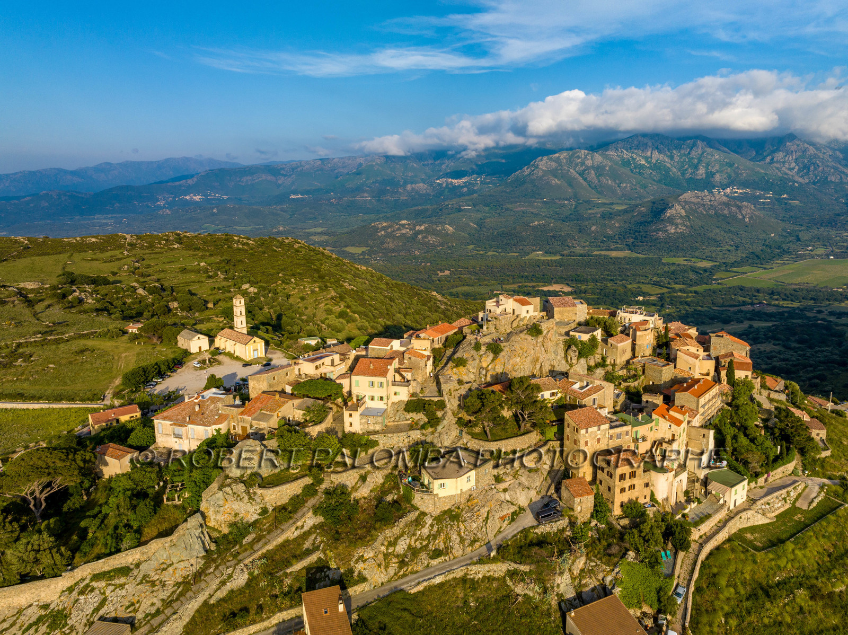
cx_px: 424
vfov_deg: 56.8
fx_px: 588
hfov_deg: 71.6
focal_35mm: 24
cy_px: 318
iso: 100
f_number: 9
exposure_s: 1/160
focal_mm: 12.3
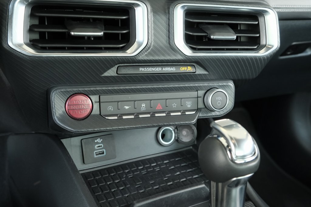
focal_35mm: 36
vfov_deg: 36.9
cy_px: 104
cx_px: 156
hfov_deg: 53.1
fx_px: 311
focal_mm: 24.3
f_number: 5
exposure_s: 1/180
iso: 3200
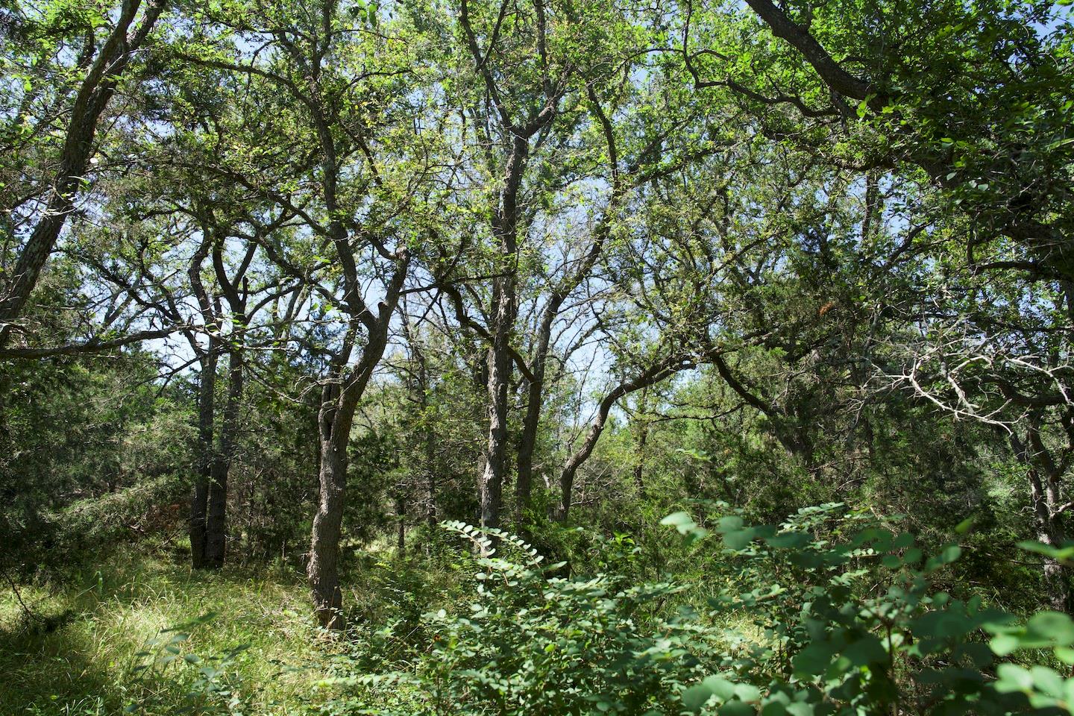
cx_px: 537
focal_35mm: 24
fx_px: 716
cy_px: 358
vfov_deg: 53.1
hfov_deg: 73.7
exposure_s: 1/100
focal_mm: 24
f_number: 6.3
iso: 100
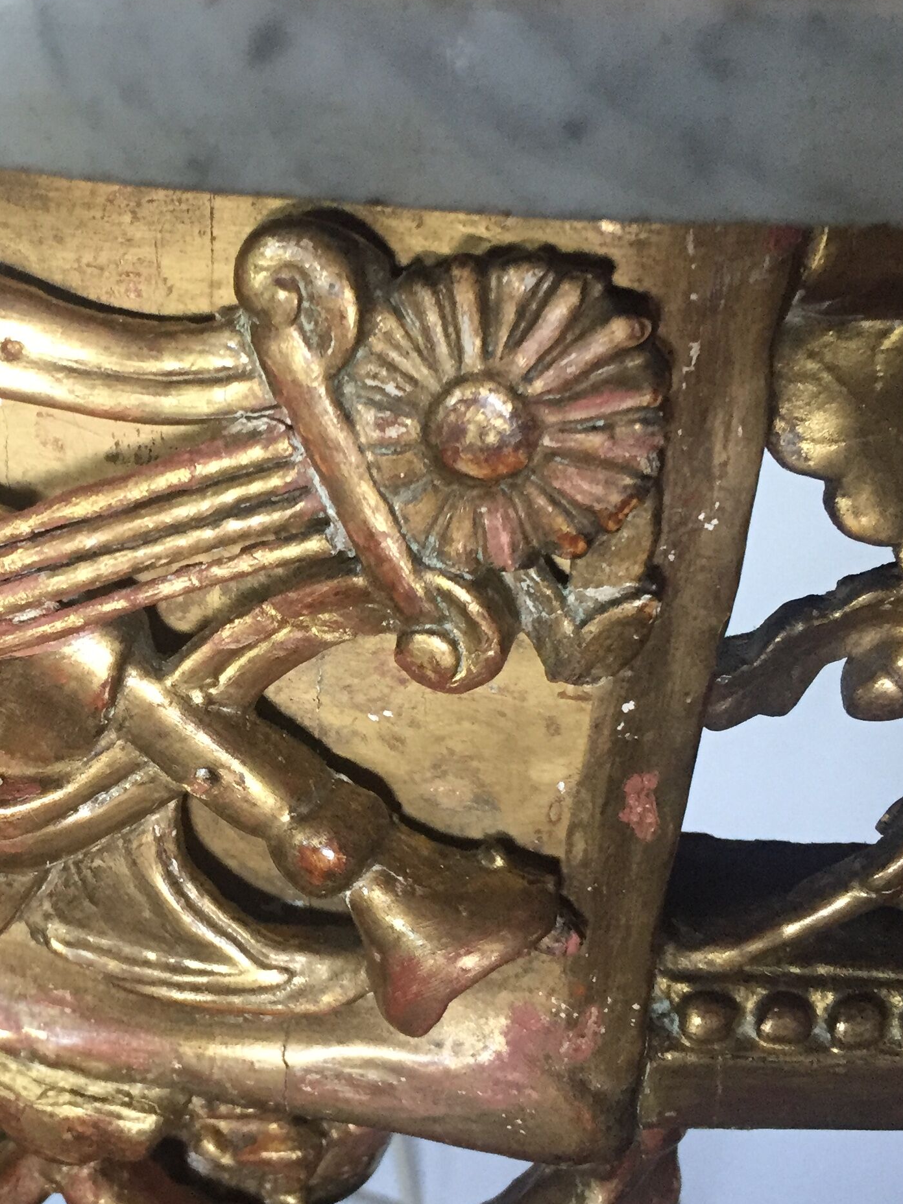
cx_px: 113
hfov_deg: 27.7
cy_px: 619
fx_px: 1774
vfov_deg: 37.5
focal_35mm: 51
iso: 200
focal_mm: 4.15
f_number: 2.2
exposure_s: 1/33
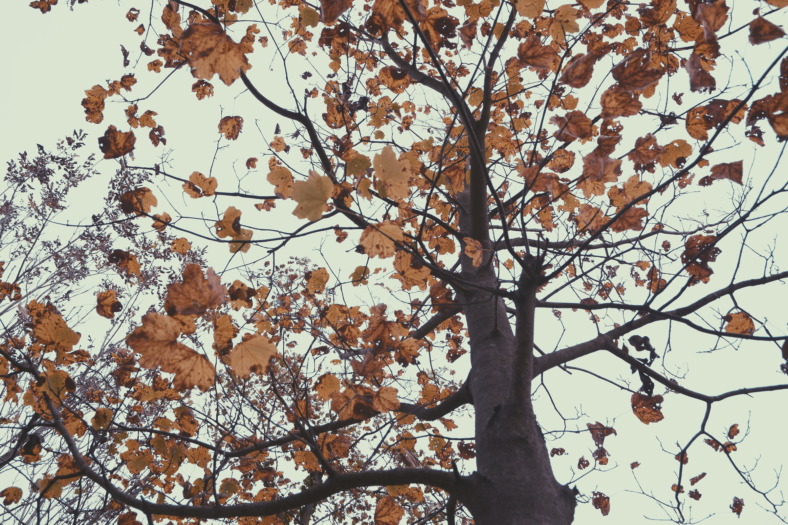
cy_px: 262
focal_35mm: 26
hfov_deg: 70.4
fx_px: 558
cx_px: 394
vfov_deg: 50.4
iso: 160
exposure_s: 1/100
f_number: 5.6
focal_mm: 17
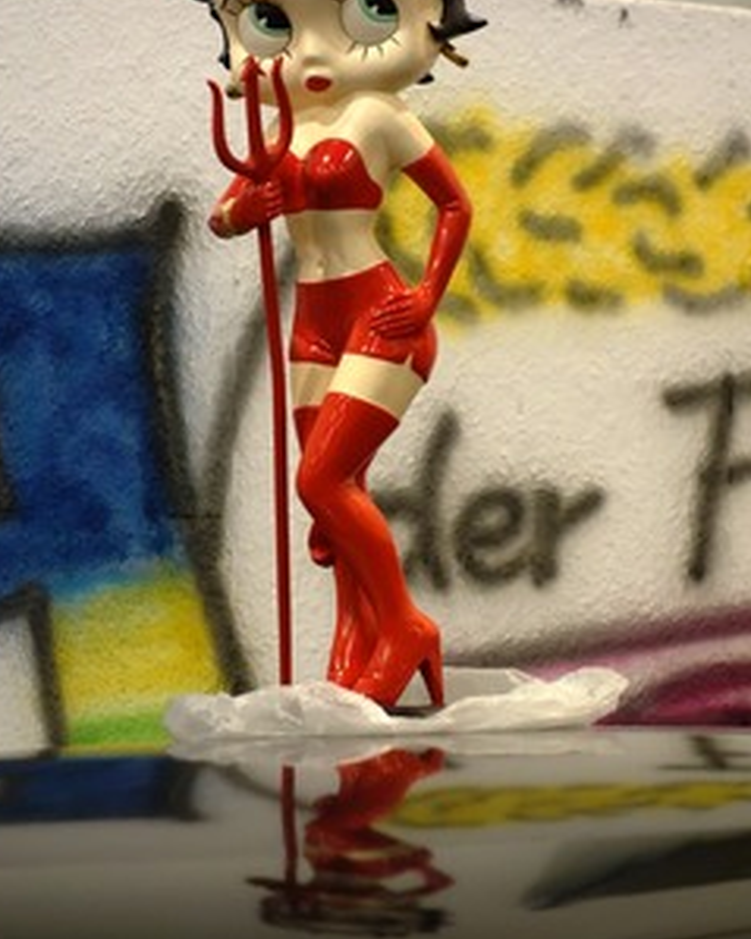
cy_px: 380
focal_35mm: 123
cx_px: 372
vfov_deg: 15.6
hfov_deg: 12.5
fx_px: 3419
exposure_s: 1/60
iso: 800
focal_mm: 36.28
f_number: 4.9
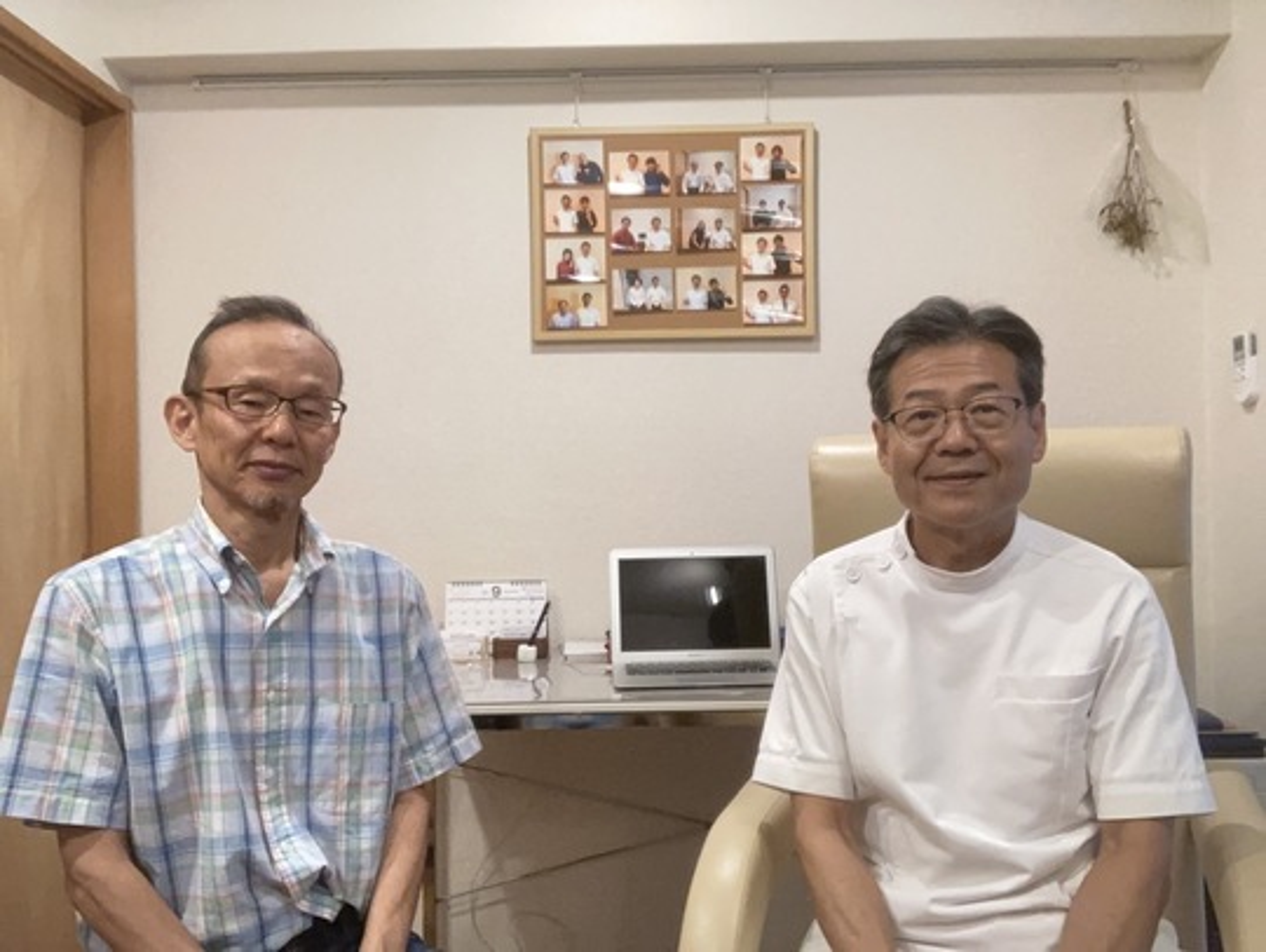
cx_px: 633
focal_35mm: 32
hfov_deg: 56.8
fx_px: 1171
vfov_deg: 44.2
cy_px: 476
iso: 200
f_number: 2.2
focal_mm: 2.87
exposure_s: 1/60
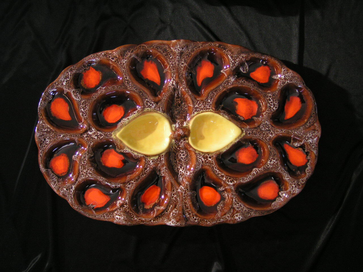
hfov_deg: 49.0
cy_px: 136
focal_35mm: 38
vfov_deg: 37.7
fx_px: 398
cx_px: 182
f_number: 2.8
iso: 80
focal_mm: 5.8
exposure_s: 1/40
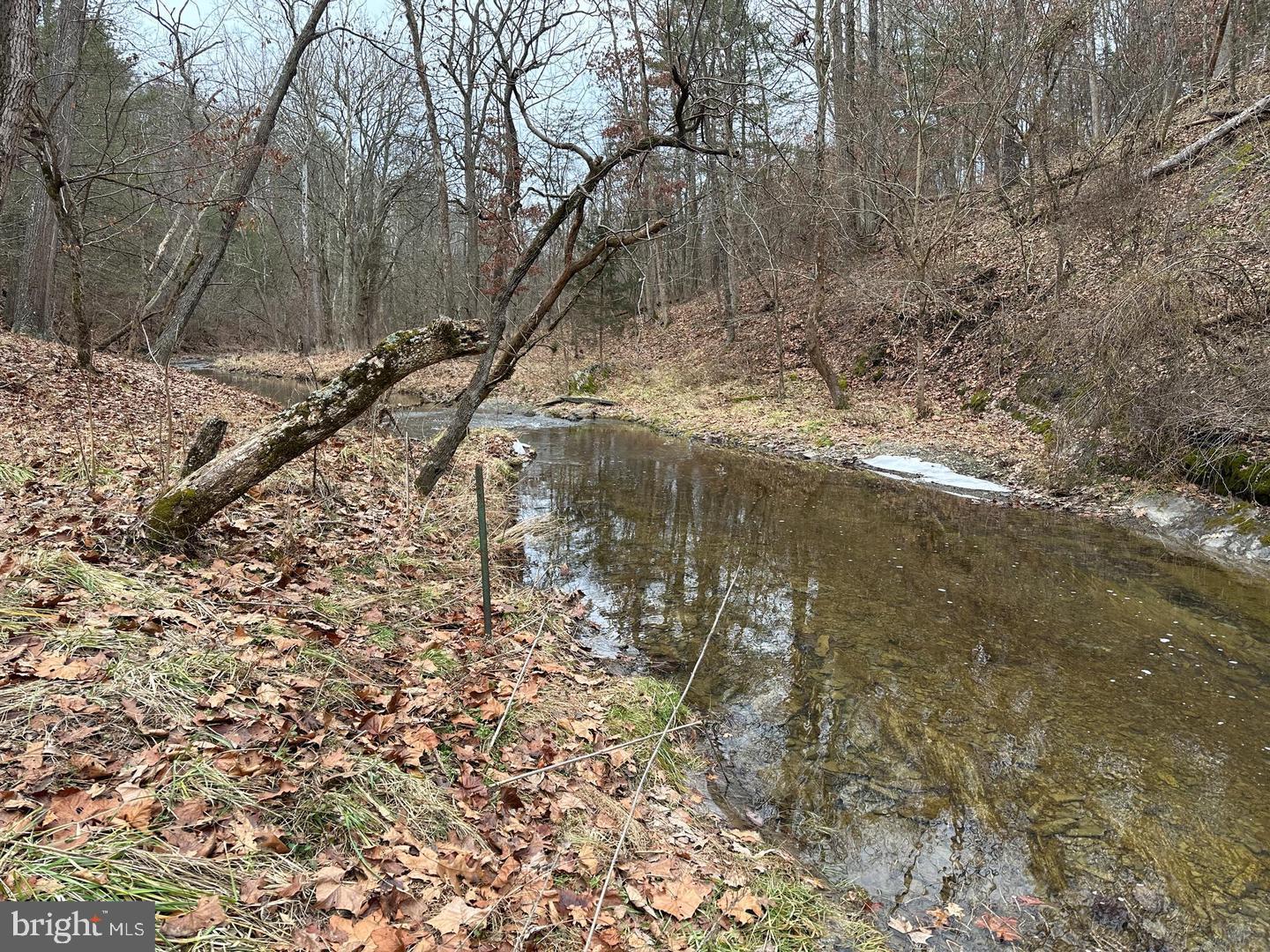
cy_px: 476
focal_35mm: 24
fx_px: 881
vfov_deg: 56.8
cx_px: 635
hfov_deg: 71.6
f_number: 1.78
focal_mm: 6.86
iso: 64
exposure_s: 1/225
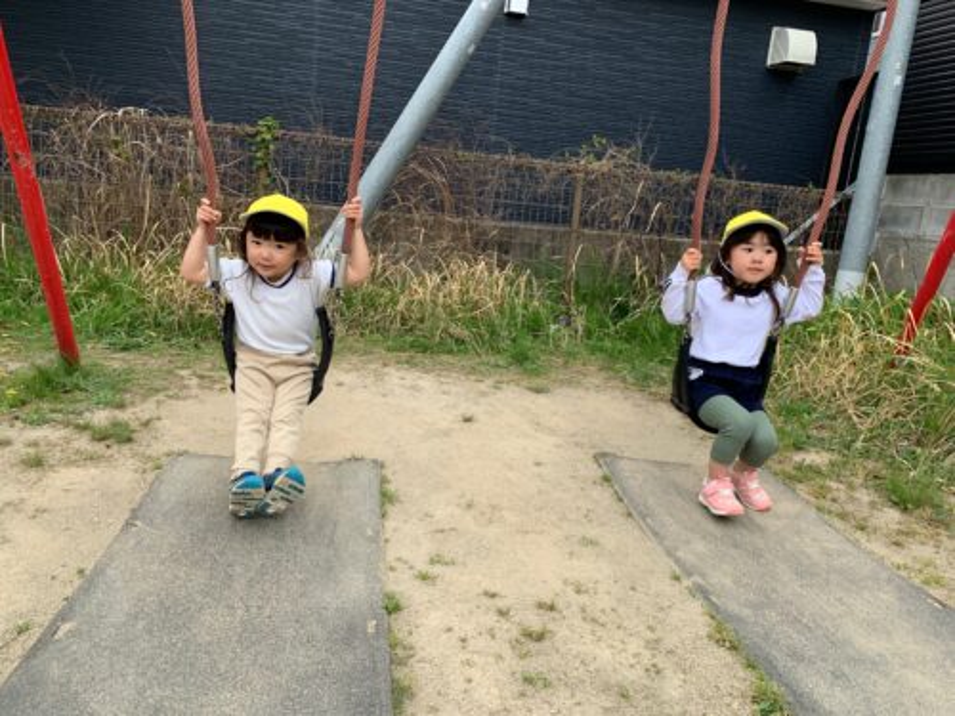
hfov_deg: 67.3
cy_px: 358
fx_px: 717
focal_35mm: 26
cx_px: 478
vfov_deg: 53.1
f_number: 1.8
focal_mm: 4.25
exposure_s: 1/368
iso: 25
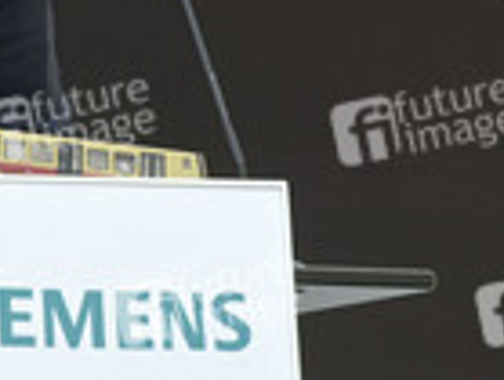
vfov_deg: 2.4
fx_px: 9080
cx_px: -252
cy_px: -148
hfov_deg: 3.2
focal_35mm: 622
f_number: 8
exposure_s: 1/500
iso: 500
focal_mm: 200
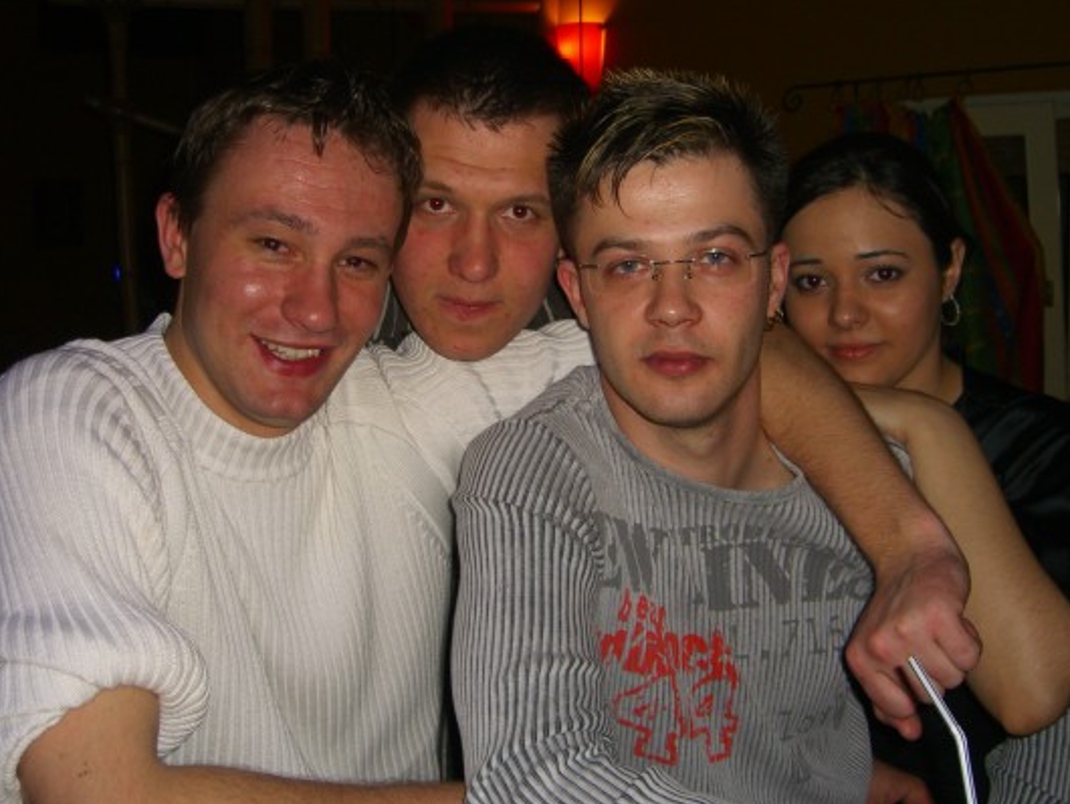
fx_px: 1330
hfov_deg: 43.8
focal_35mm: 43
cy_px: 380
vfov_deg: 33.6
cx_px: 561
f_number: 2.8
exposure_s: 1/60
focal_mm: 7.9
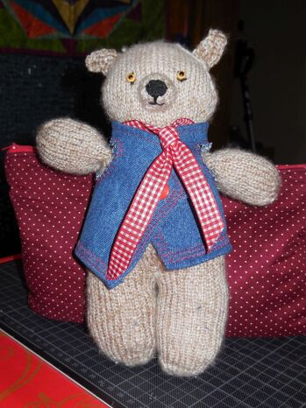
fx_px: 543
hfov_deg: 31.5
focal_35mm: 46
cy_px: 204
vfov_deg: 41.3
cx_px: 153
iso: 125
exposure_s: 1/30
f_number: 3.8
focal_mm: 8.2
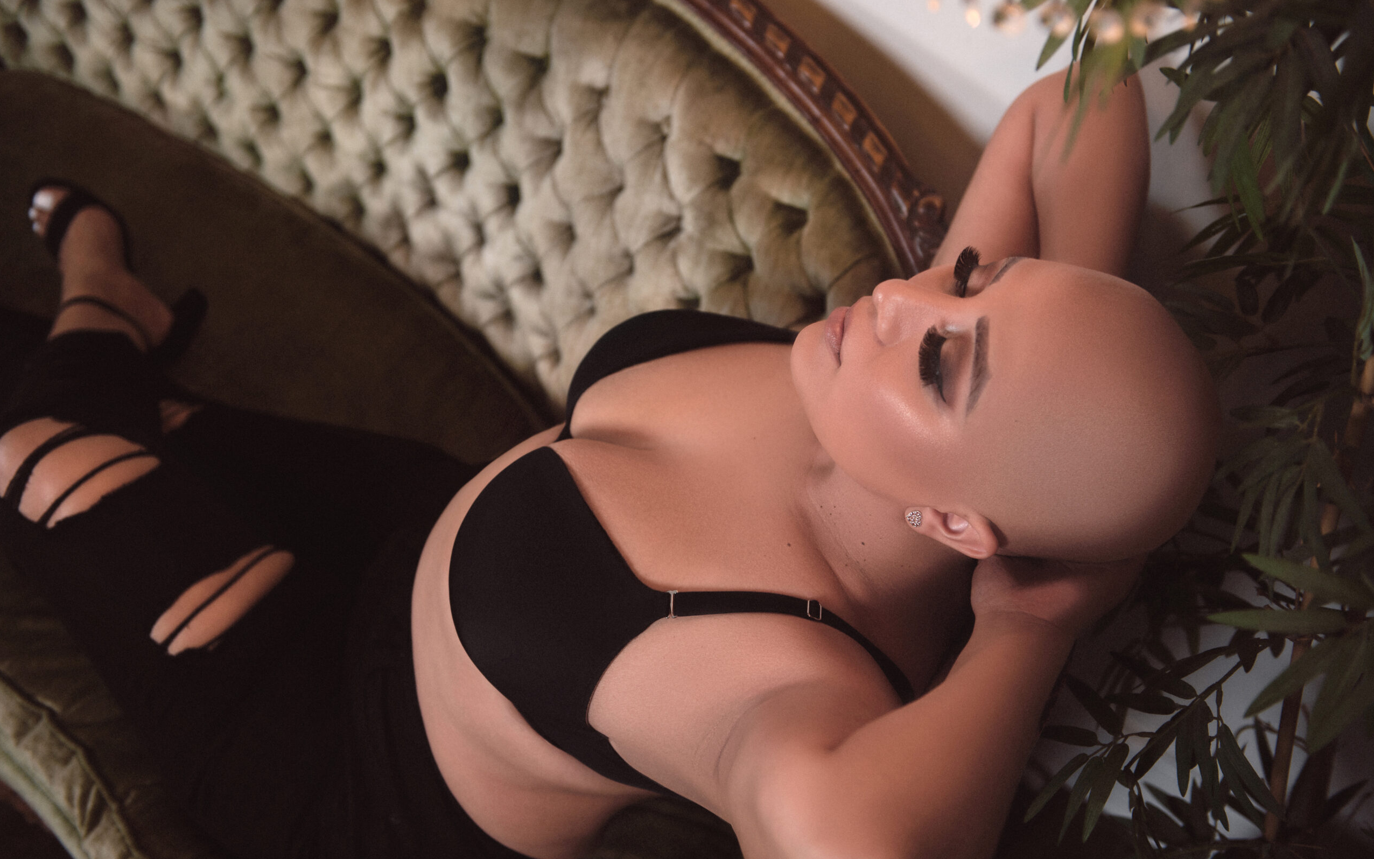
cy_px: 442
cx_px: 687
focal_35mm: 45
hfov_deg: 44.4
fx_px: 1685
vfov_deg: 28.6
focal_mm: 44
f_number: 3.2
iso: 200
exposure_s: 1/100
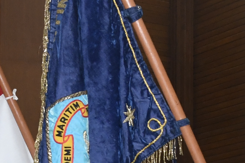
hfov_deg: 13.8
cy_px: 357
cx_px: 72
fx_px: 1007
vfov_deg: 8.6
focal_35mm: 148
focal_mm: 20
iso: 2000
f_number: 6.3
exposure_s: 1/60
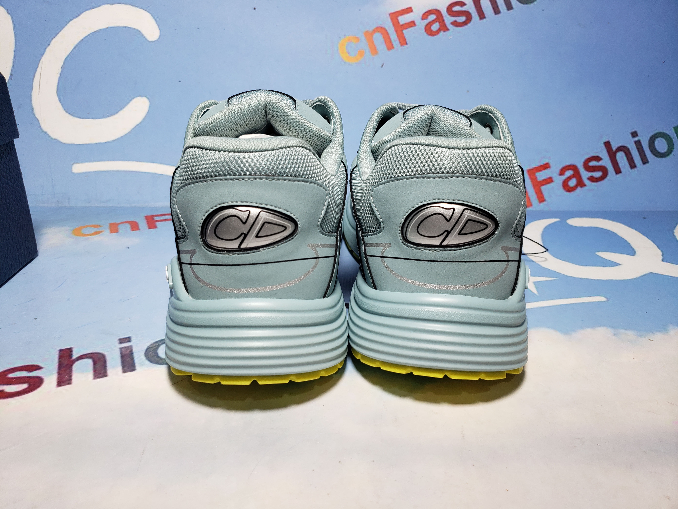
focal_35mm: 26
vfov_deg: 53.1
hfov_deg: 67.3
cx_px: 339
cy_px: 254
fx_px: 509
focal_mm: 4.3
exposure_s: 1/380
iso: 50
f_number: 1.5
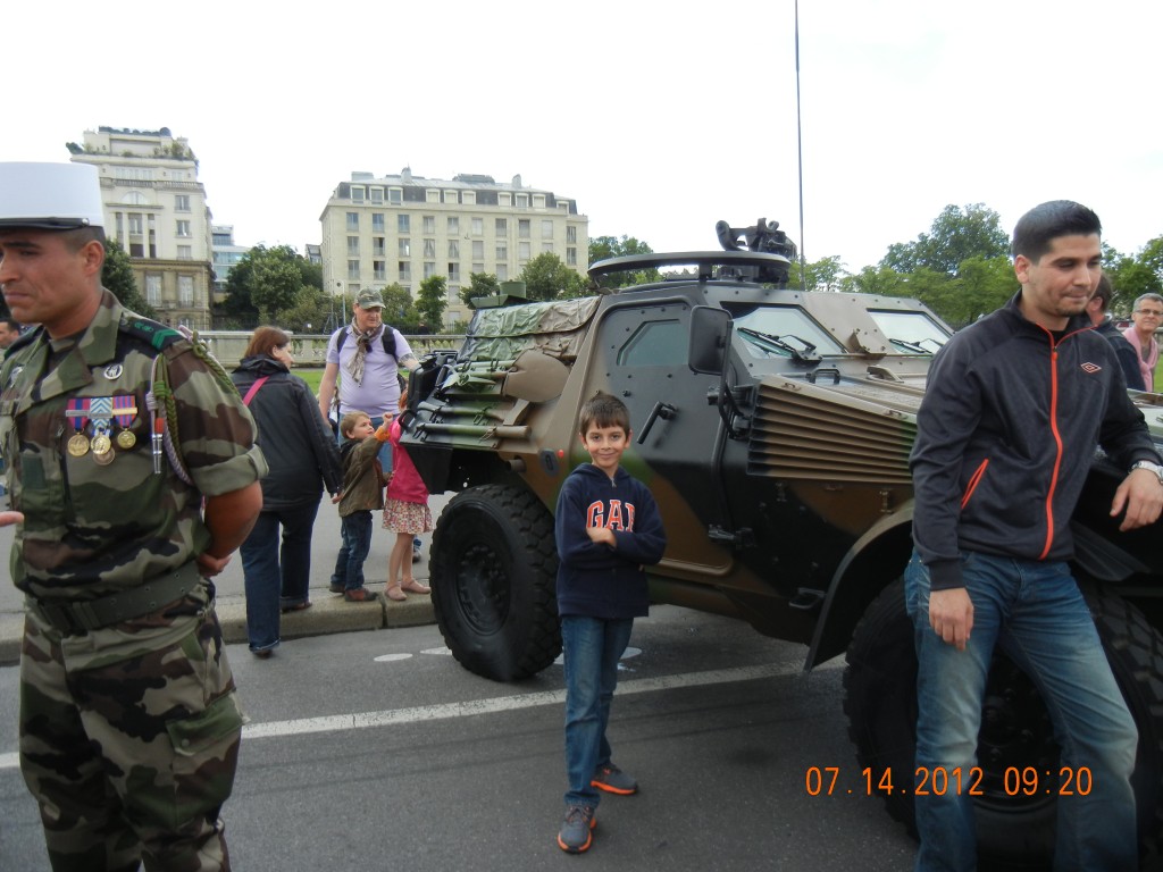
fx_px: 1008
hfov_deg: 60.0
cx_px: 582
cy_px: 436
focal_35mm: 30
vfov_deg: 46.8
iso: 160
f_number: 3.5
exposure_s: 1/418
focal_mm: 5.4
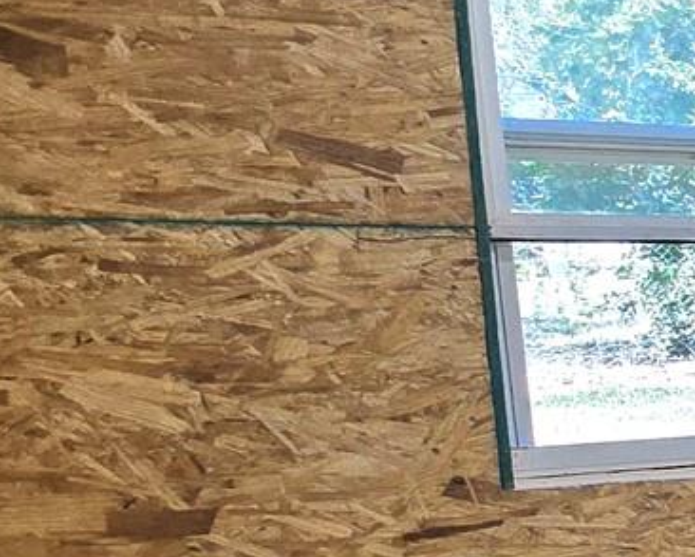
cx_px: 1774
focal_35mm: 71
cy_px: 528
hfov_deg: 14.1
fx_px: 1461
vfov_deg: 21.0
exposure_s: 1/133
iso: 50
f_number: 2.2
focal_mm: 2.2
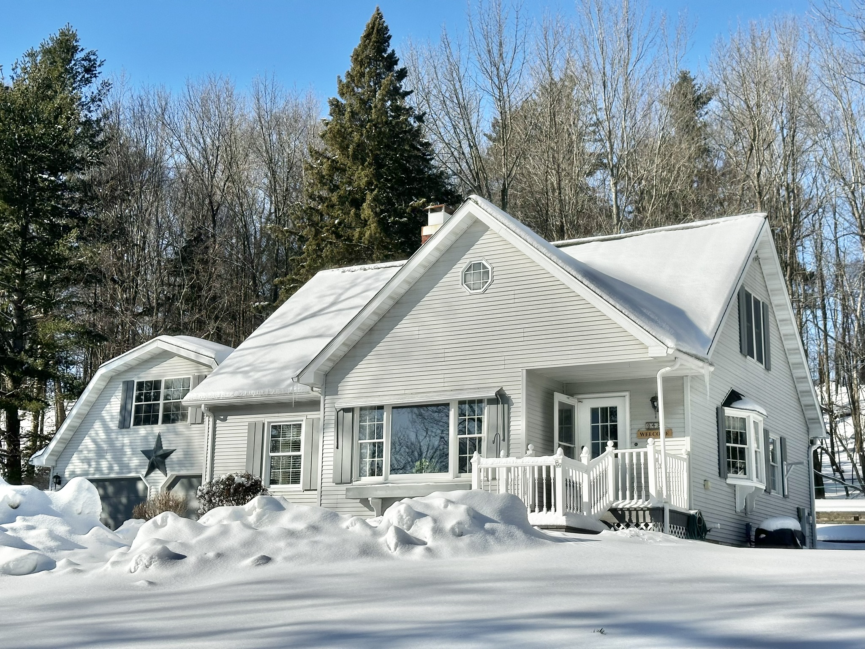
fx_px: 1199
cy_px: 324
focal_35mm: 48
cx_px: 432
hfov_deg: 39.7
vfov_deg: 30.3
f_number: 1.78
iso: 64
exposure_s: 1/7634
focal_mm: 6.86
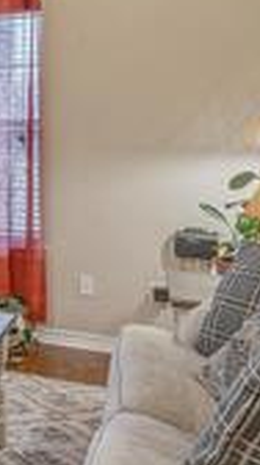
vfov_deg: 36.8
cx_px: -288
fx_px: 689
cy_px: 152
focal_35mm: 56
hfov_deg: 15.8
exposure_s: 1/8
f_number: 8
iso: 800
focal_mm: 14
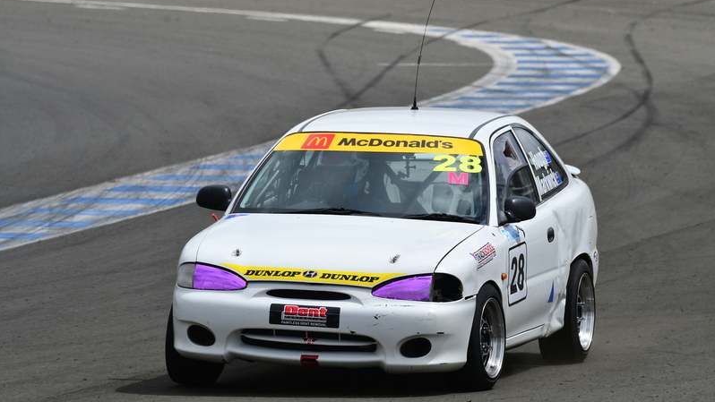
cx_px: 358
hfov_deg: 3.0
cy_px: 211
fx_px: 13443
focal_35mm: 709
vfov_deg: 1.7
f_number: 10
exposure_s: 1/640
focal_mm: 450
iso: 200
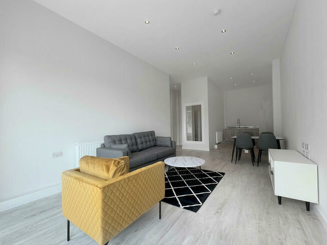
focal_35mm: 14
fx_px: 132
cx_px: 163
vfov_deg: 85.7
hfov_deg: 102.0
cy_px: 125
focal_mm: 1.57
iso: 32
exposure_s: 1/150
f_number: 1.8
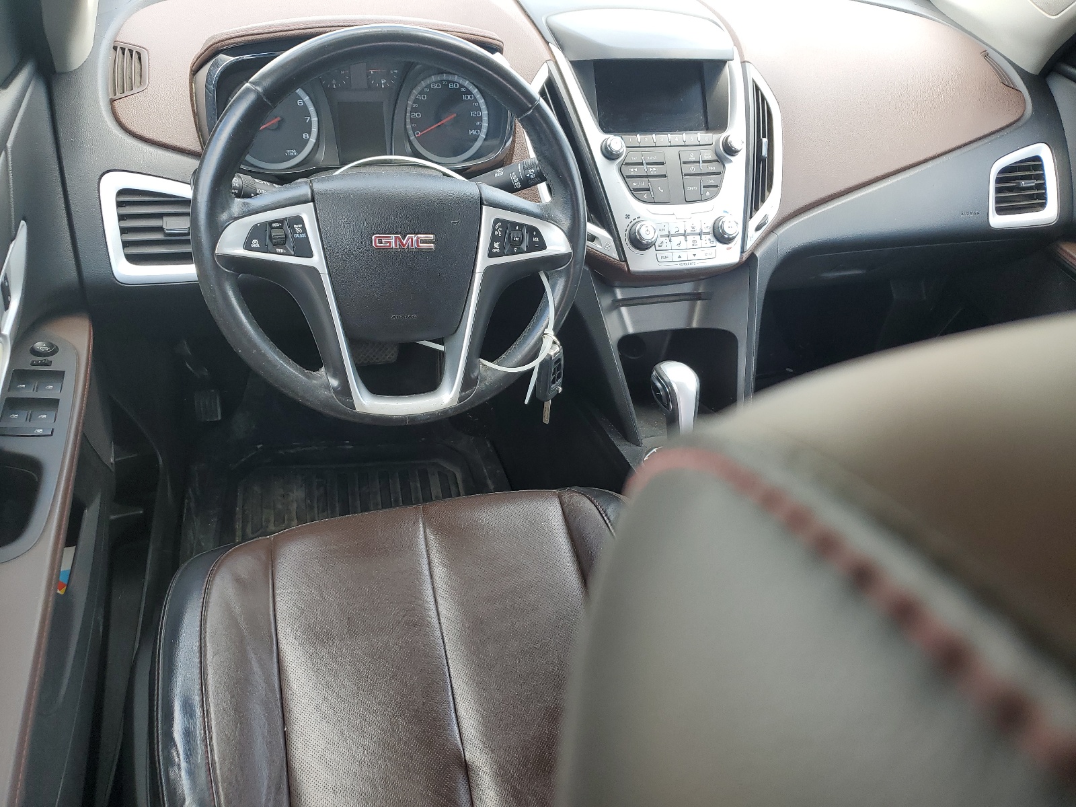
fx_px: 808
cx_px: 538
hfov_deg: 67.3
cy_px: 404
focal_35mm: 26
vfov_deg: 53.1
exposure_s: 1/154
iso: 50
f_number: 1.5
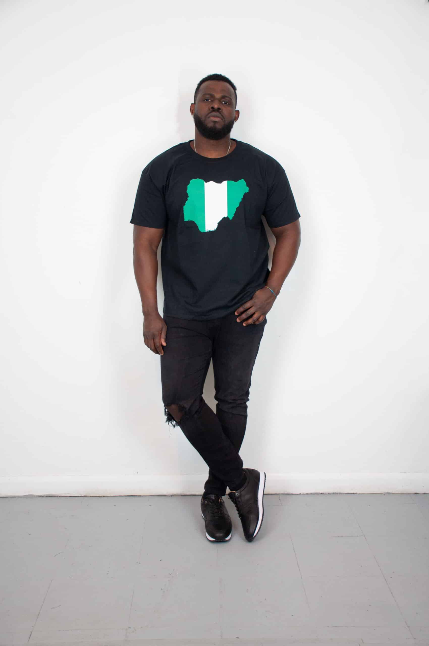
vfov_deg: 48.0
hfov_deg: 32.9
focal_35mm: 40
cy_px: 323
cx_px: 214
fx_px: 726
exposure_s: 1/80
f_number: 4
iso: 800
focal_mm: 27
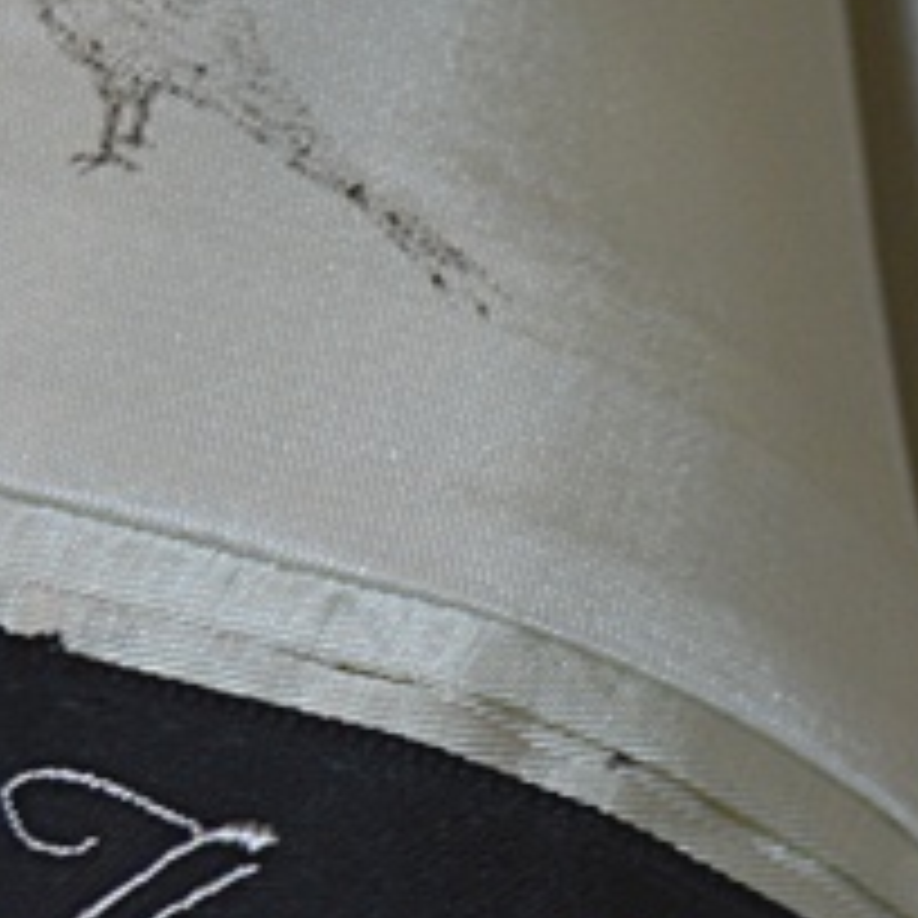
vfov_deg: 9.3
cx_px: 1004
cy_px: 884
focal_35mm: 187
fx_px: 5611
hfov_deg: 9.3
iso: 450
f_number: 4.2
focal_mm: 30
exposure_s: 1/60
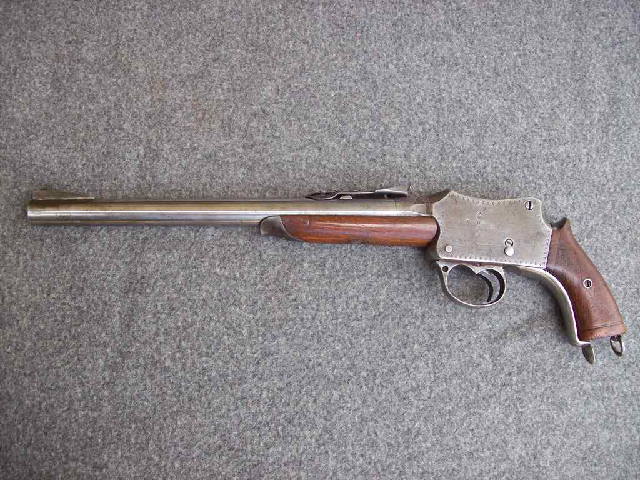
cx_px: 320
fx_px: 666
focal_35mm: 36
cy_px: 240
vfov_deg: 39.7
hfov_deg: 51.4
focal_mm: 6
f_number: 2.7
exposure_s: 1/181
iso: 80
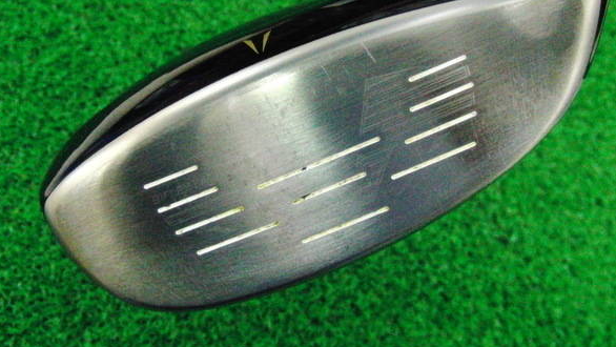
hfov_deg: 46.4
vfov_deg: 27.0
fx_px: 719
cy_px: 125
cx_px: 329
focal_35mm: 44
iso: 3200
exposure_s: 1/250
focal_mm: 6.42
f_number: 3.6
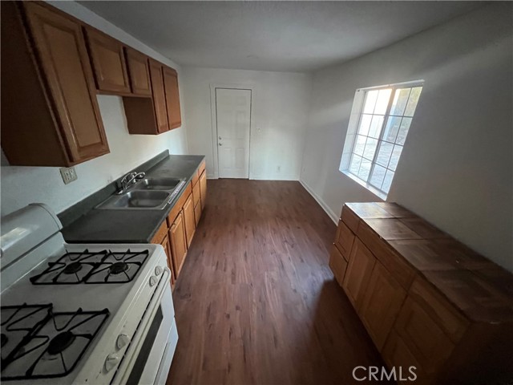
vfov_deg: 89.9
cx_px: 256
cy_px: 192
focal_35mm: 13
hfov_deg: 106.2
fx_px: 193
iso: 1250
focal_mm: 1.57
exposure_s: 1/41
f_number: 1.8
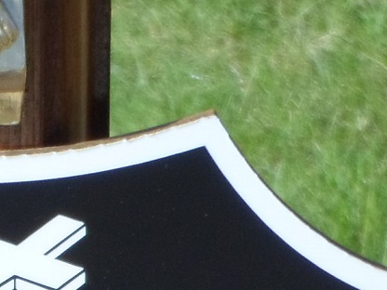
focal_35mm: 546
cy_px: 571
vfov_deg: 2.7
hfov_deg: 3.6
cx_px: 4
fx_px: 6104
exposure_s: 1/125
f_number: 6.3
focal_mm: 22.5
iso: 80
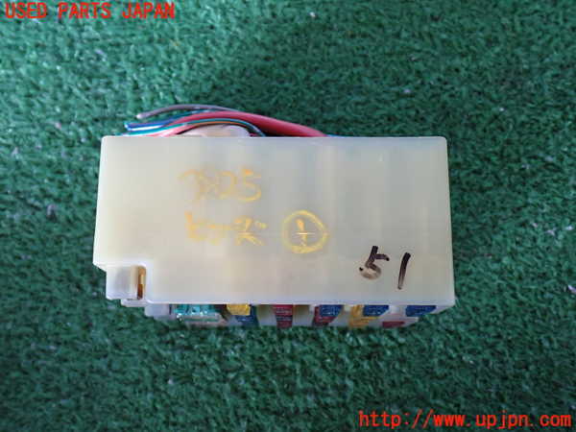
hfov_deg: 45.8
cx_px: 288
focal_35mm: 41
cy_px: 216
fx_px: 682
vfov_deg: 35.1
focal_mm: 7.31
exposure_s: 1/40
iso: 200
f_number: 2.8
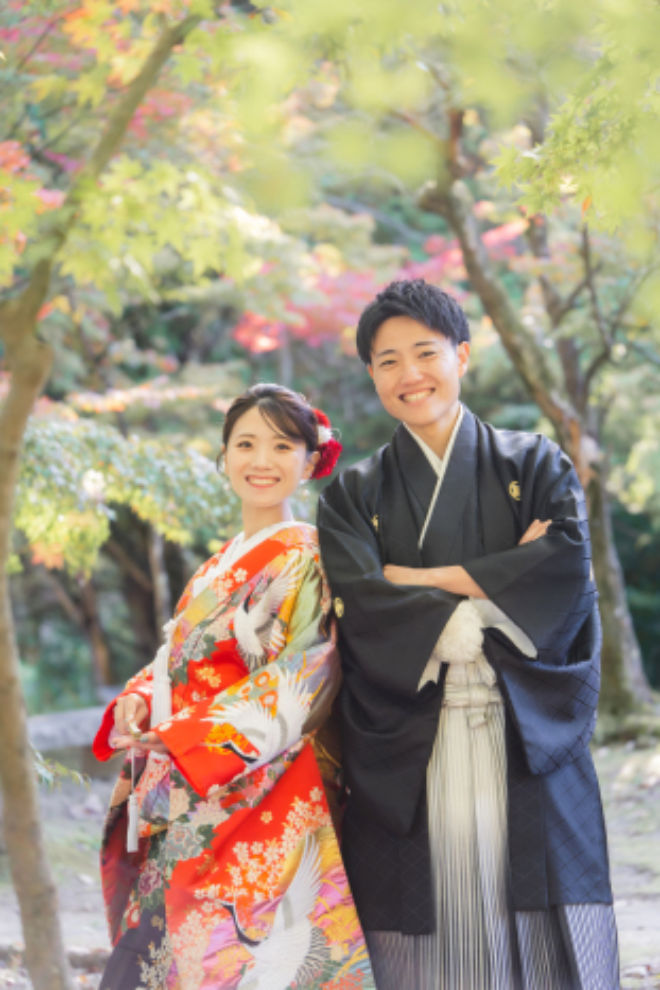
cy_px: 507
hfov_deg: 18.7
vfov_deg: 27.7
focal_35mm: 73
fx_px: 2009
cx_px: 335
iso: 640
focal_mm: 71
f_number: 2.8
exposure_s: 1/160
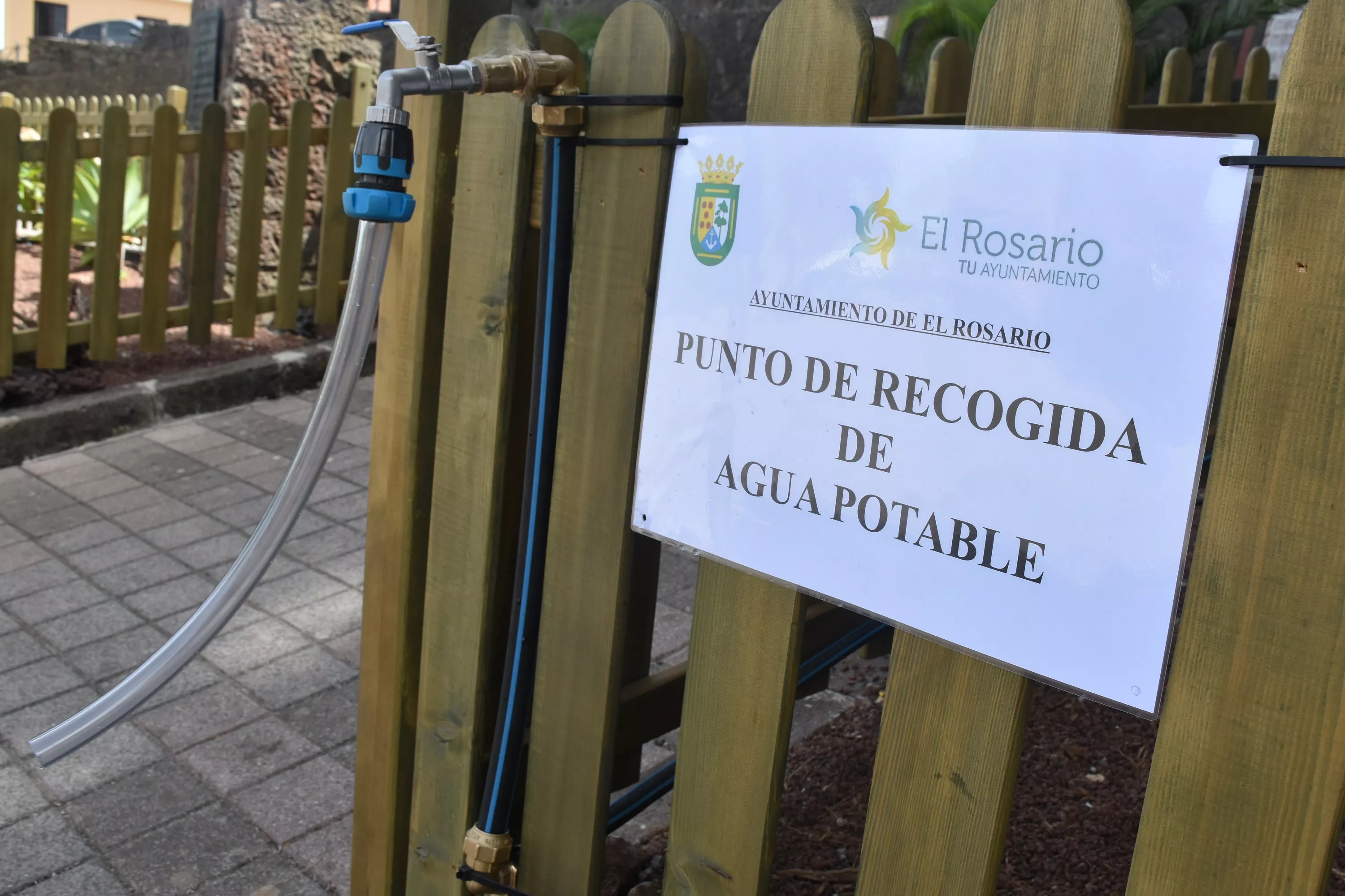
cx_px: 672
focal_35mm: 30
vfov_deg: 43.6
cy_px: 448
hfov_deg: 61.9
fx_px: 1121
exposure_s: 1/250
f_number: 8
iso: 400
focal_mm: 20
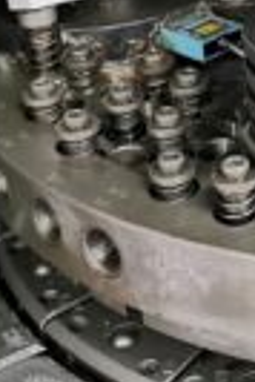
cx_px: 421
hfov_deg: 13.3
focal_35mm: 95
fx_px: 1007
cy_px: 40
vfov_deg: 21.0
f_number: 1.6
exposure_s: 1/33.3
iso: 800
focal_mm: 5.56
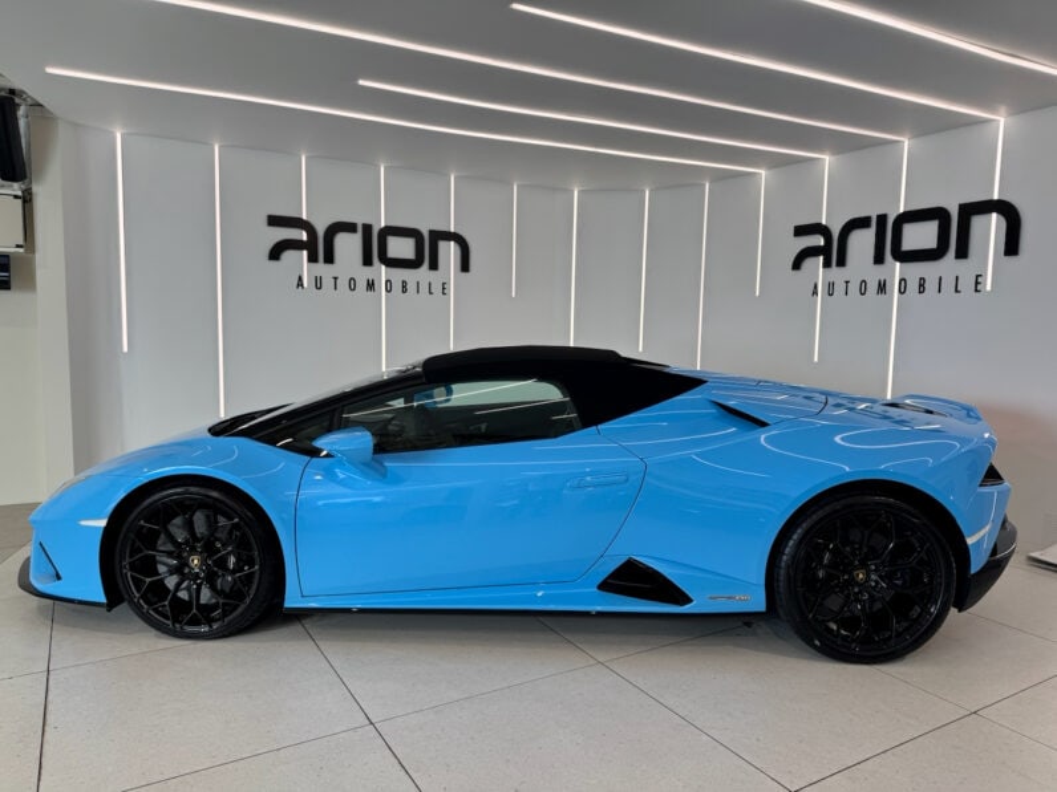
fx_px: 733
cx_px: 528
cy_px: 396
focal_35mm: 24
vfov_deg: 56.8
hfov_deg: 71.6
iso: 64
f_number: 1.78
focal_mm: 6.76
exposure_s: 1/121
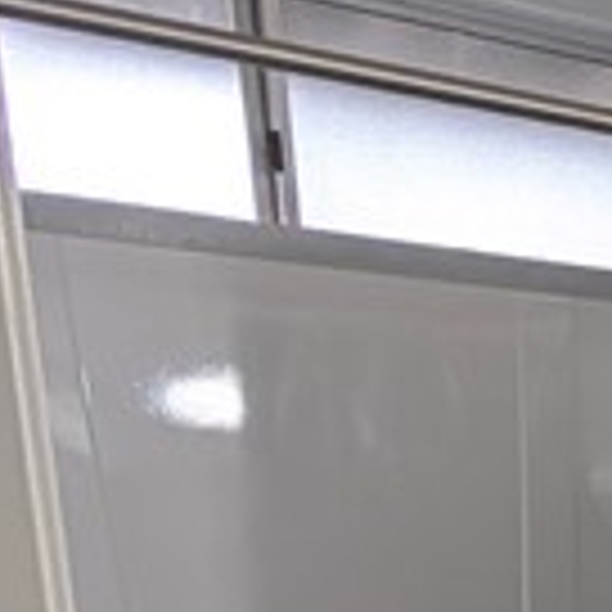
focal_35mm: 80
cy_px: 1024
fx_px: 1600
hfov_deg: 17.3
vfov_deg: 18.2
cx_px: 1127
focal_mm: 2.02
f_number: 1.7
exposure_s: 1/247
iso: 50
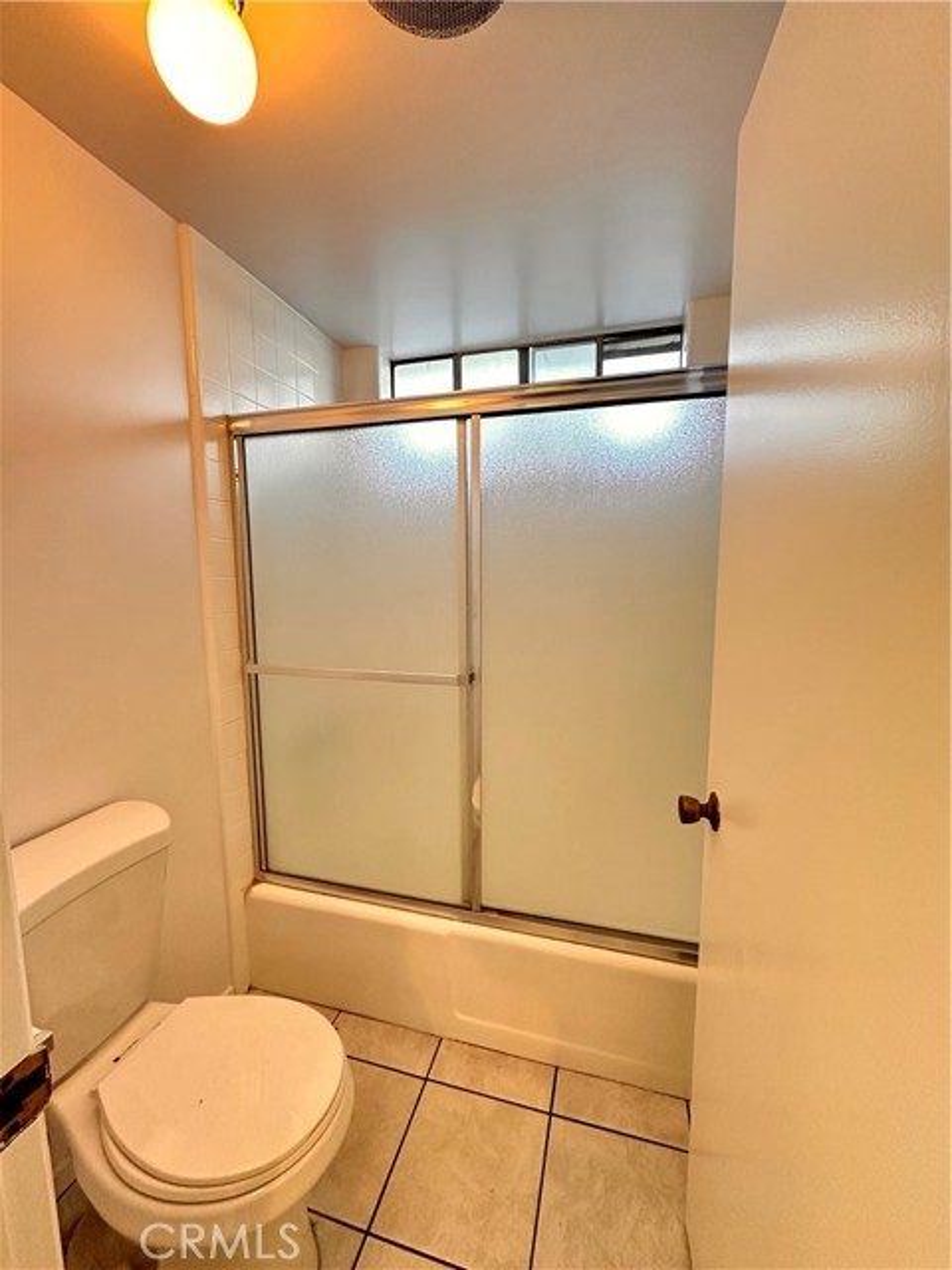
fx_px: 513
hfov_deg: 85.7
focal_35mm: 14
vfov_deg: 102.1
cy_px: 635
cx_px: 476
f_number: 2.2
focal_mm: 2.22
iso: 400
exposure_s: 1/60
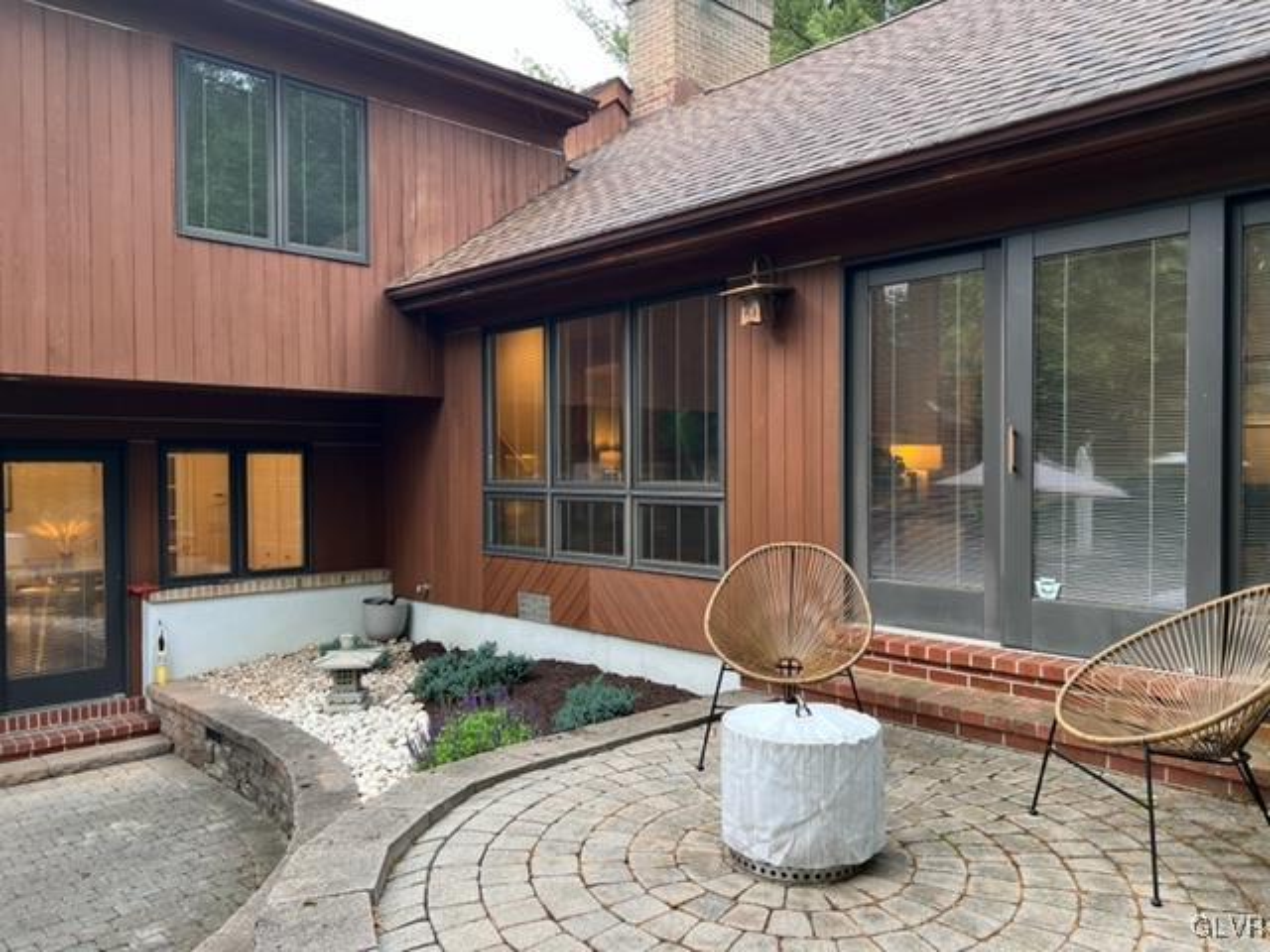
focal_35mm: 26
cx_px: 635
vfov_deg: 53.1
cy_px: 476
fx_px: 954
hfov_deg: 67.3
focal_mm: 5.7
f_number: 1.5
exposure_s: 1/115
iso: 125
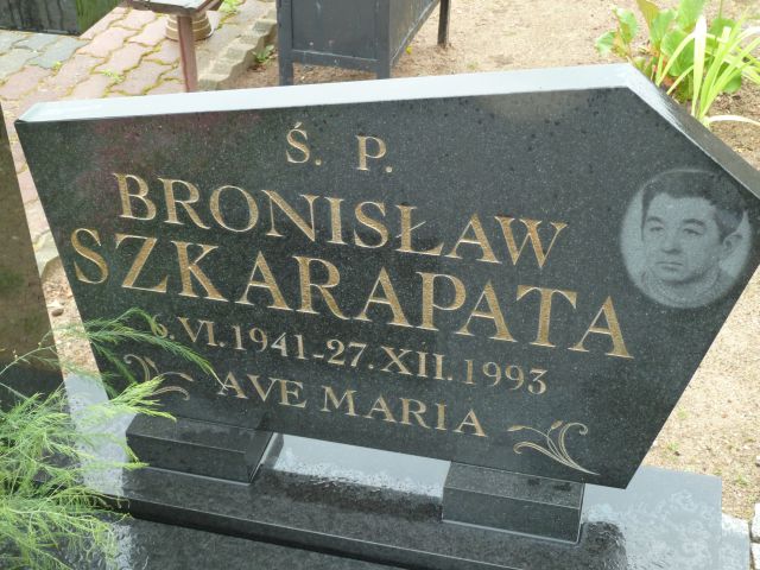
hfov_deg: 36.8
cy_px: 285
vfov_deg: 28.0
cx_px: 380
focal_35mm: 52
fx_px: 1142
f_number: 3.8
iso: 125
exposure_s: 1/40
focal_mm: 8.5
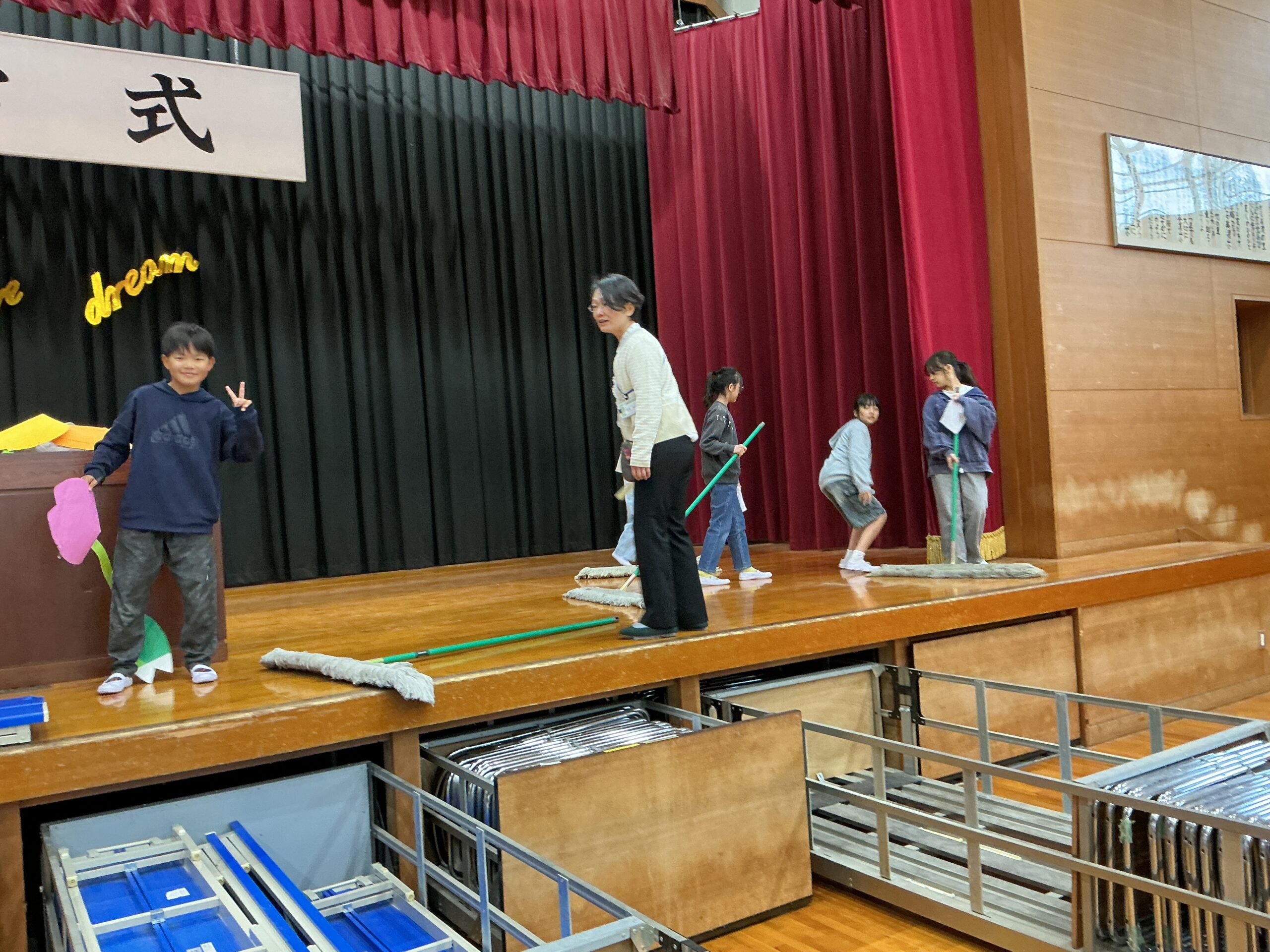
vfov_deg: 48.2
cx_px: 635
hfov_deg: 61.7
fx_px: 1064
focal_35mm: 29
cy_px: 476
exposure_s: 1/40
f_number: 1.8
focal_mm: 3
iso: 200
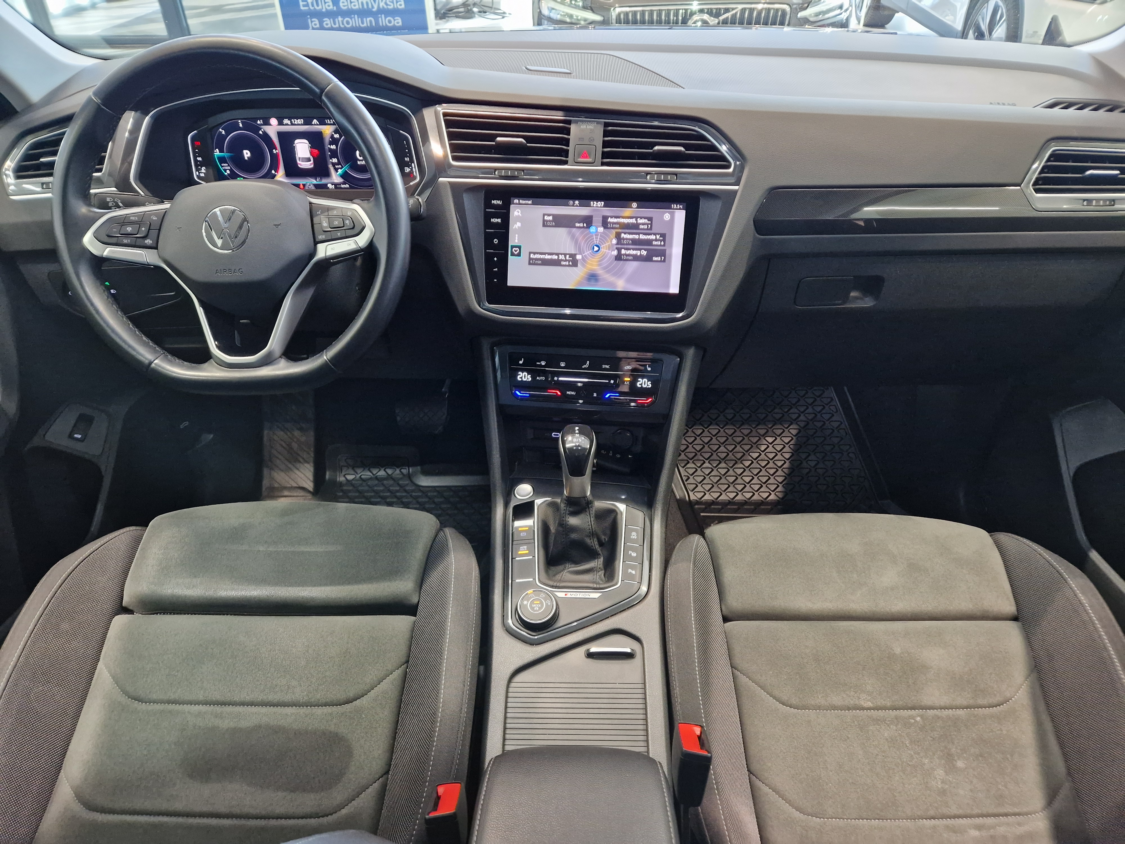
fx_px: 747
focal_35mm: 23
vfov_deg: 58.9
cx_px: 562
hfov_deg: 73.9
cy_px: 422
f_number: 1.8
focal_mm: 5.4
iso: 500
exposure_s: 1/100
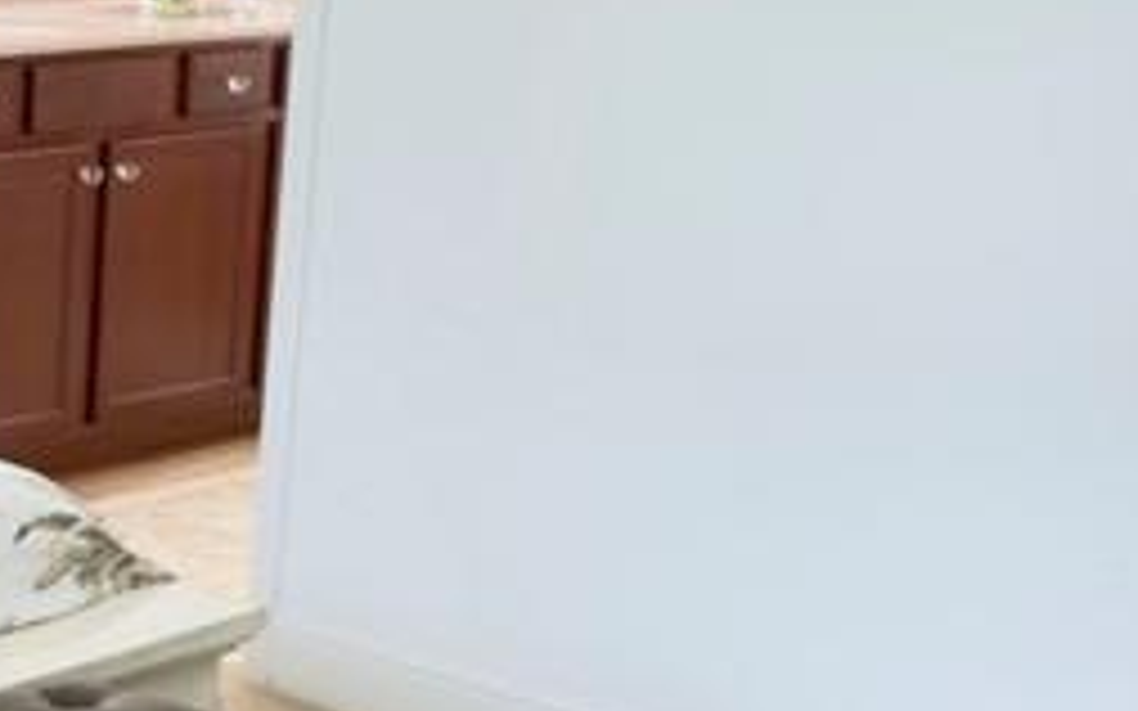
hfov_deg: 20.5
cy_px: 554
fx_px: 2915
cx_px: -274
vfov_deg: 13.8
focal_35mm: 94
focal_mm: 2.22
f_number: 2.2
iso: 250
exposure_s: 1/24
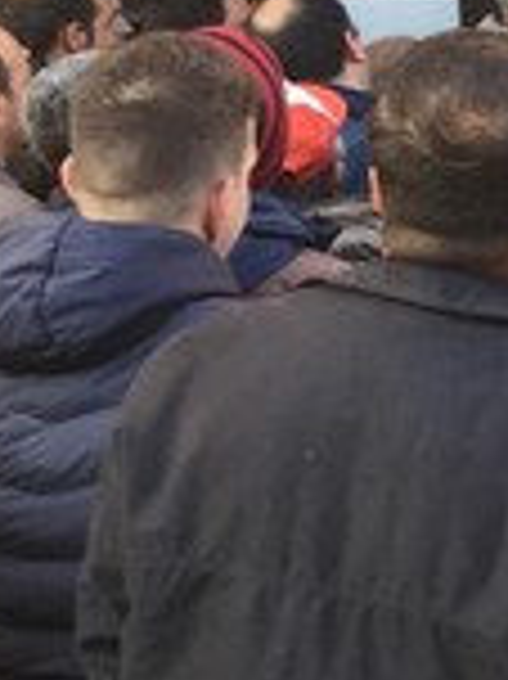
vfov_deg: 15.3
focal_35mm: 129
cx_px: 1376
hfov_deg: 9.6
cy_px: 266
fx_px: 2528
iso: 32
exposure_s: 1/100
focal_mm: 4.15
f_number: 2.2
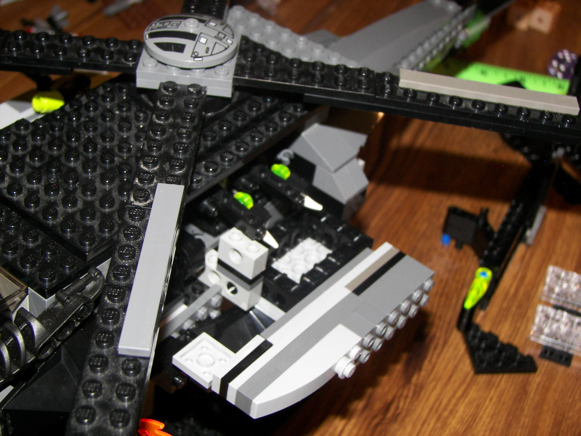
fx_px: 1074
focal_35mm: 64
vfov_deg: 22.9
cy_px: 218
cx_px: 290
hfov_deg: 30.3
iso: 100
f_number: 2.8
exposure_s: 1/30
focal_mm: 10.6
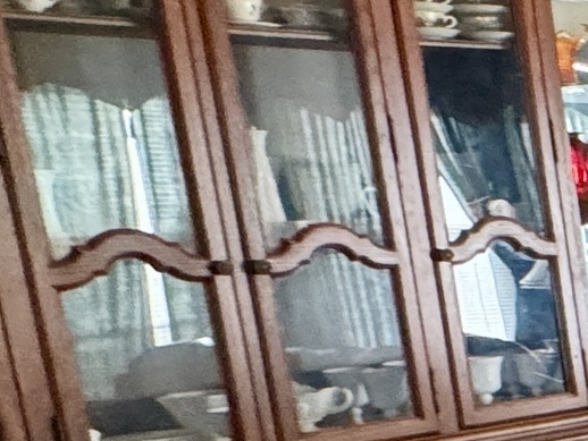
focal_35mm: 83
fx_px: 1411
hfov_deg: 15.3
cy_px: 464
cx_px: 1361
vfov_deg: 17.3
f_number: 2.2
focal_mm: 2.22
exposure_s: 1/60
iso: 400
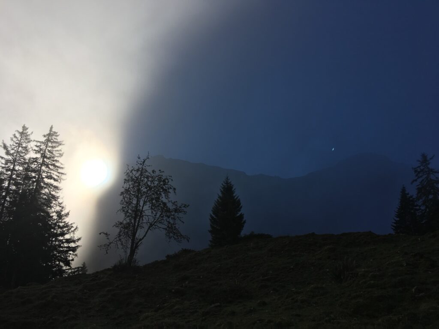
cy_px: 164
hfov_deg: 61.7
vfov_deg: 48.2
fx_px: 368
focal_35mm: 29
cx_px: 220
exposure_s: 1/4808
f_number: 2.2
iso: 25
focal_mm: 4.15
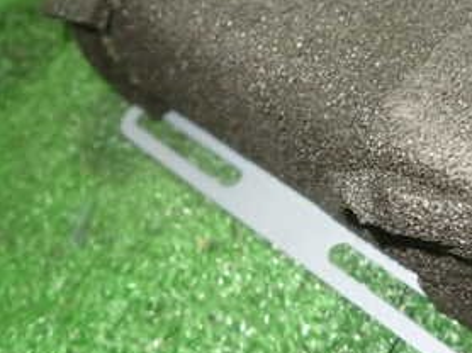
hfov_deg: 33.6
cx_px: 426
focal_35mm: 54
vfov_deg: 26.7
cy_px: 95
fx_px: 736
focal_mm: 4.5
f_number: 2
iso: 400
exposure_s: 1/30
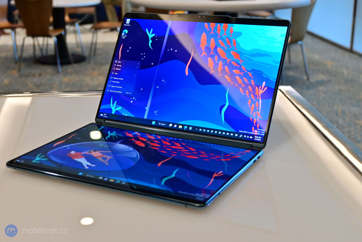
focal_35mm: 51
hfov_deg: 38.9
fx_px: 513
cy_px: 121
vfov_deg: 26.5
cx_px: 181
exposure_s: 1/50
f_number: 5
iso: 400
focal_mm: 34
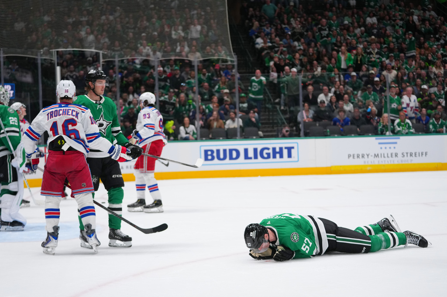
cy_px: 148
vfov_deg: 19.4
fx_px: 869
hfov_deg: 28.9
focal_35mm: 70
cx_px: 224
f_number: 2.8
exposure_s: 1/2000
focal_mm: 70
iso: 2000
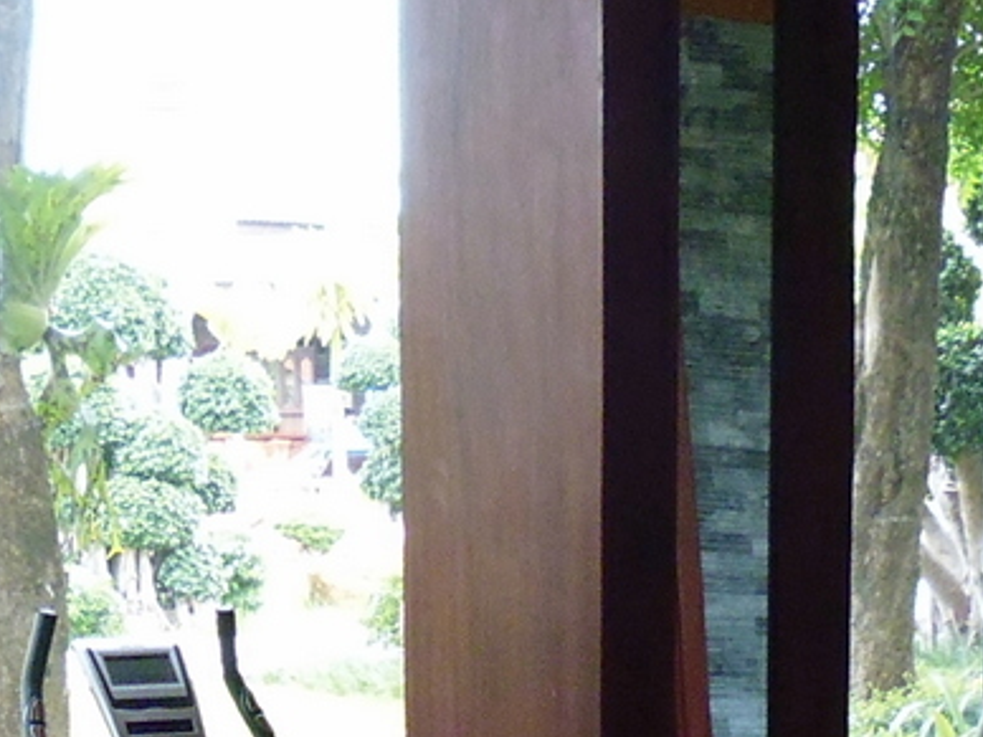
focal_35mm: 99
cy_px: 1071
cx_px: 380
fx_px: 2811
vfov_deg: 14.1
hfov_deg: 19.8
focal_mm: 4.3
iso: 320
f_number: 2.8
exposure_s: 1/60
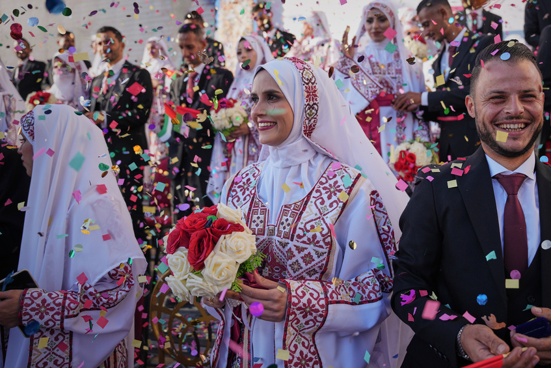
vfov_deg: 44.8
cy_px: 153
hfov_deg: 63.1
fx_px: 444
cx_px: 332
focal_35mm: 29
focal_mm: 24
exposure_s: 1/1250
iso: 160
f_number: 2.8
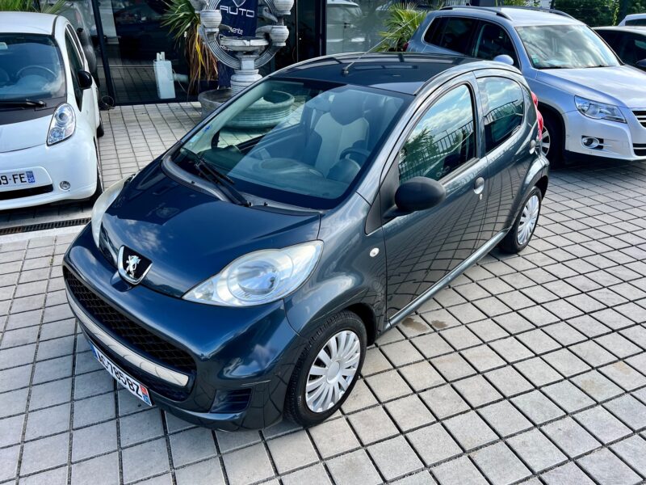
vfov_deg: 53.1
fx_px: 485
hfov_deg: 67.3
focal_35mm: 26
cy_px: 242
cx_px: 323
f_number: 1.5
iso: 50
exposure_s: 1/1171
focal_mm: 5.7
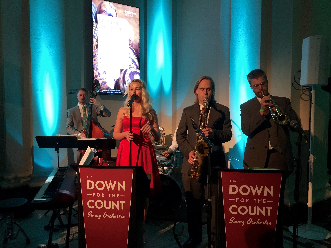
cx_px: 166
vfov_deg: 48.2
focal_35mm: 29
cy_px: 124
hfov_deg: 61.7
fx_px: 277
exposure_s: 1/30
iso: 100
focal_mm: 4.15
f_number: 2.2
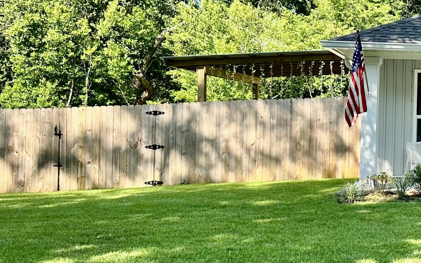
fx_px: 769
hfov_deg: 26.1
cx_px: 549
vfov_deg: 19.4
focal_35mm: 67
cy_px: 119
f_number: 1.78
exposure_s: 1/1845
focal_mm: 6.86
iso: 80
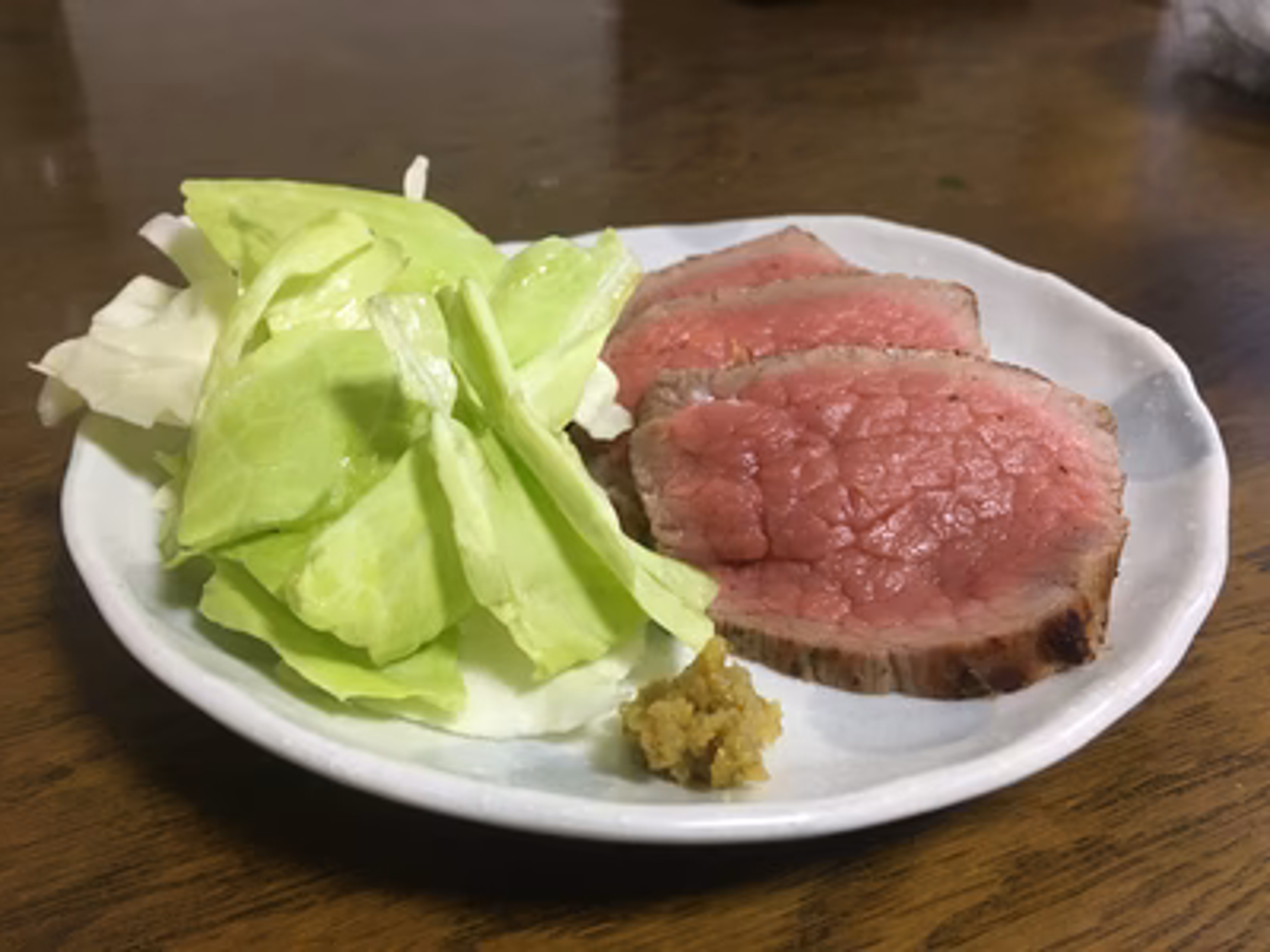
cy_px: 476
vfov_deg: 48.2
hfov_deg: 61.7
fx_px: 1064
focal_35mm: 29
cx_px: 635
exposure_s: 1/25
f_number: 2.2
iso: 200
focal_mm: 4.15
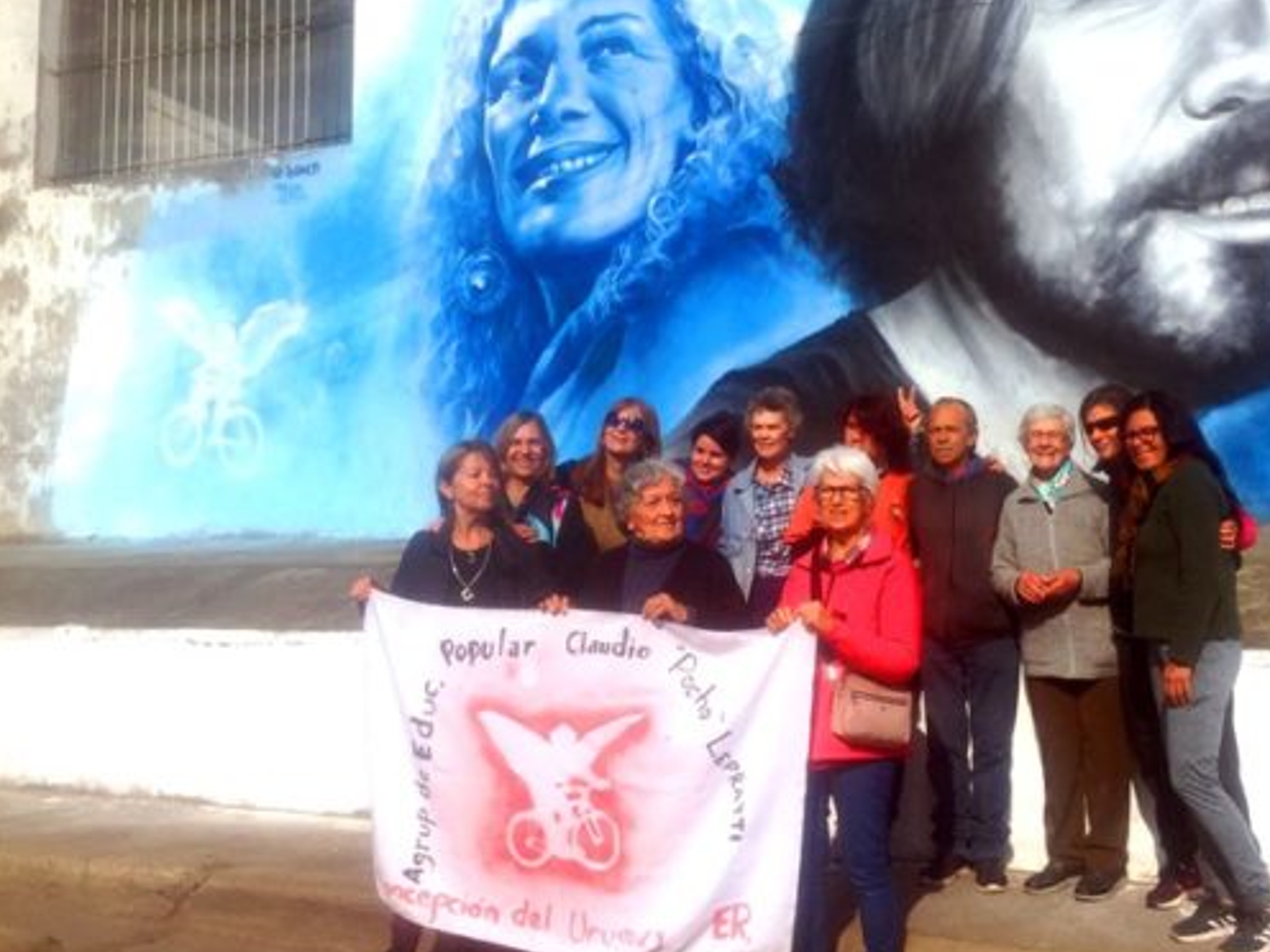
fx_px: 1431
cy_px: 348
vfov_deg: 36.6
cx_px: 844
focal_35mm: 39
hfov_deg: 47.1
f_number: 2.2
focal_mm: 4.15
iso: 32
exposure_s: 1/5650
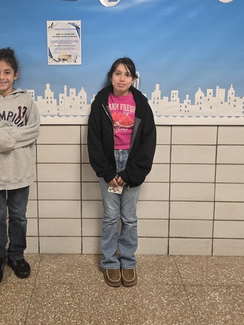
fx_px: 376
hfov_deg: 35.8
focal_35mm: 40
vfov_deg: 45.9
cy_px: 102
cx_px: 90
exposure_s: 1/120
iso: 320
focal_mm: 5.4
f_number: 1.8
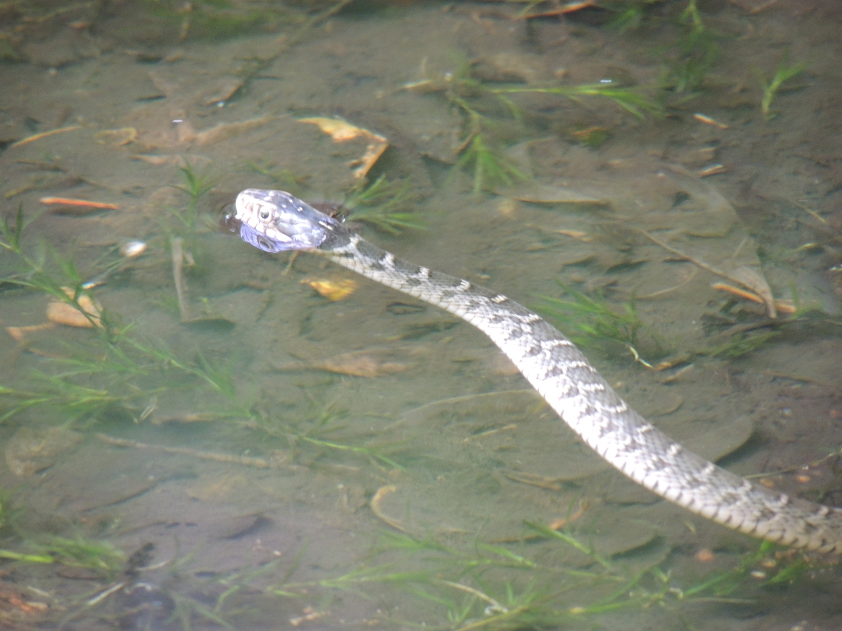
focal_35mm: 1000
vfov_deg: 1.5
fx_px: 24324
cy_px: 316
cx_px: 421
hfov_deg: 2.0
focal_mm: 180
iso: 800
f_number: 5.9
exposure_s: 1/15
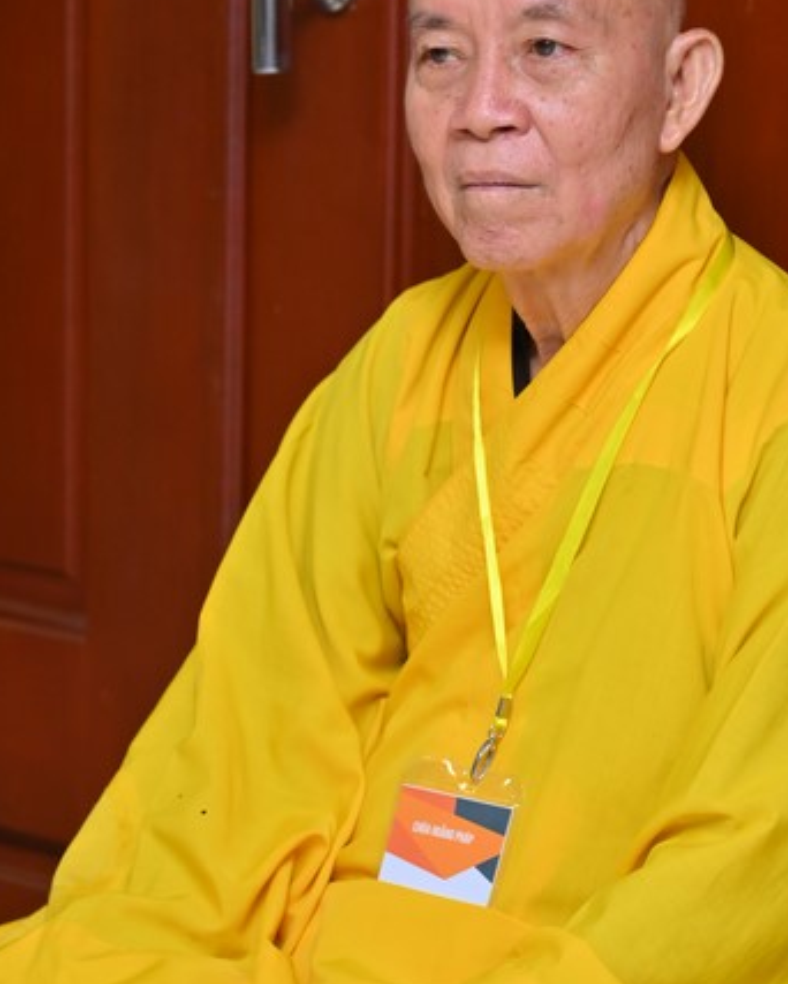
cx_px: 450
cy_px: 528
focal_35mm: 157
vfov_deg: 12.3
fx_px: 4574
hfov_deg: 9.8
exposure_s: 1/125
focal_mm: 110
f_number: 4.5
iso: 500
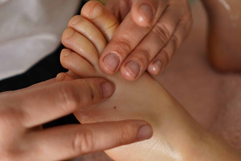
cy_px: 80
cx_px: 120
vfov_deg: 31.9
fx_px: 281
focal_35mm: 42
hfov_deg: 46.4
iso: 800
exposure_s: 1/640
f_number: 2
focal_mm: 28
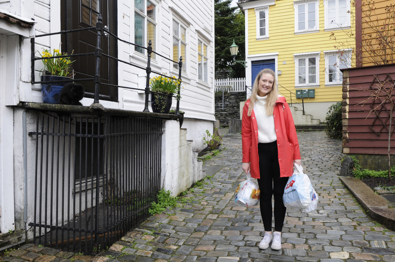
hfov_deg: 62.0
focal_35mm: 30
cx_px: 198
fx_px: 329
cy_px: 131
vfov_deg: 43.5
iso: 640
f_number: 7.1
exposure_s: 1/200
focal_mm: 20
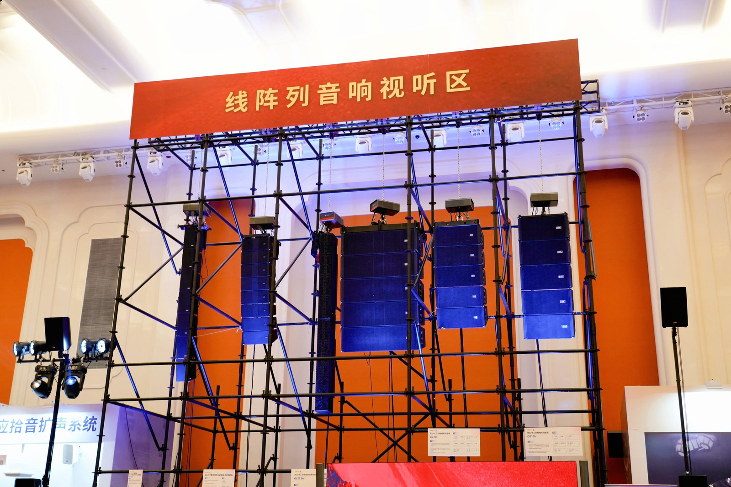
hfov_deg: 49.5
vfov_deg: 34.2
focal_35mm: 39
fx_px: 792
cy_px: 244
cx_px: 366
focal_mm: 39
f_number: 4
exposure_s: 1/161
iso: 1250
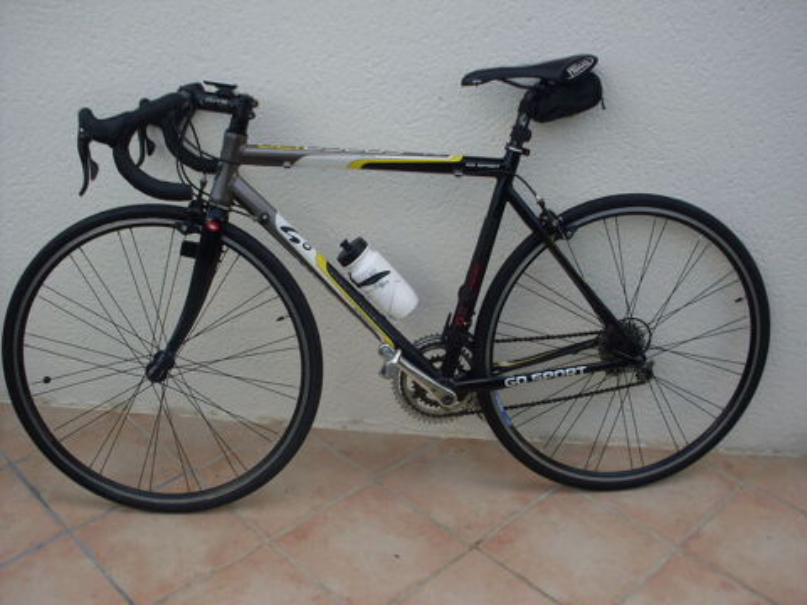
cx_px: 404
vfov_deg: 37.7
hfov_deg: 49.0
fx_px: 886
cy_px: 302
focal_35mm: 38
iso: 80
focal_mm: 6.3
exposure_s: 1/90
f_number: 8.4
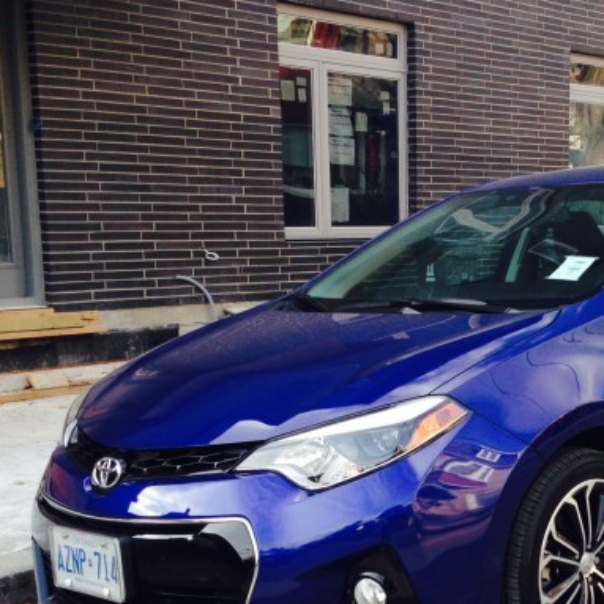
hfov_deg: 25.6
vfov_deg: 26.2
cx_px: 554
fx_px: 1283
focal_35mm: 65
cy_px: 439
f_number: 2.4
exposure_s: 1/198
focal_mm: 4.12
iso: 50
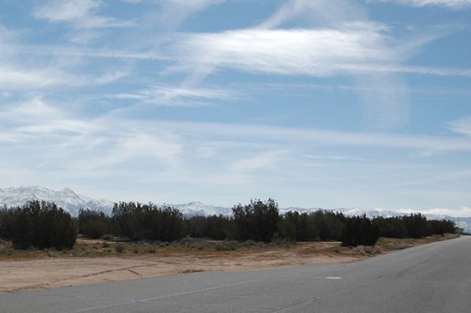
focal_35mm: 49
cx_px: 89
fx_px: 641
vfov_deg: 27.3
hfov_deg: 38.7
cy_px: 202
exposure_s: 1/4000
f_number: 3.5
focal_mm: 18
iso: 200
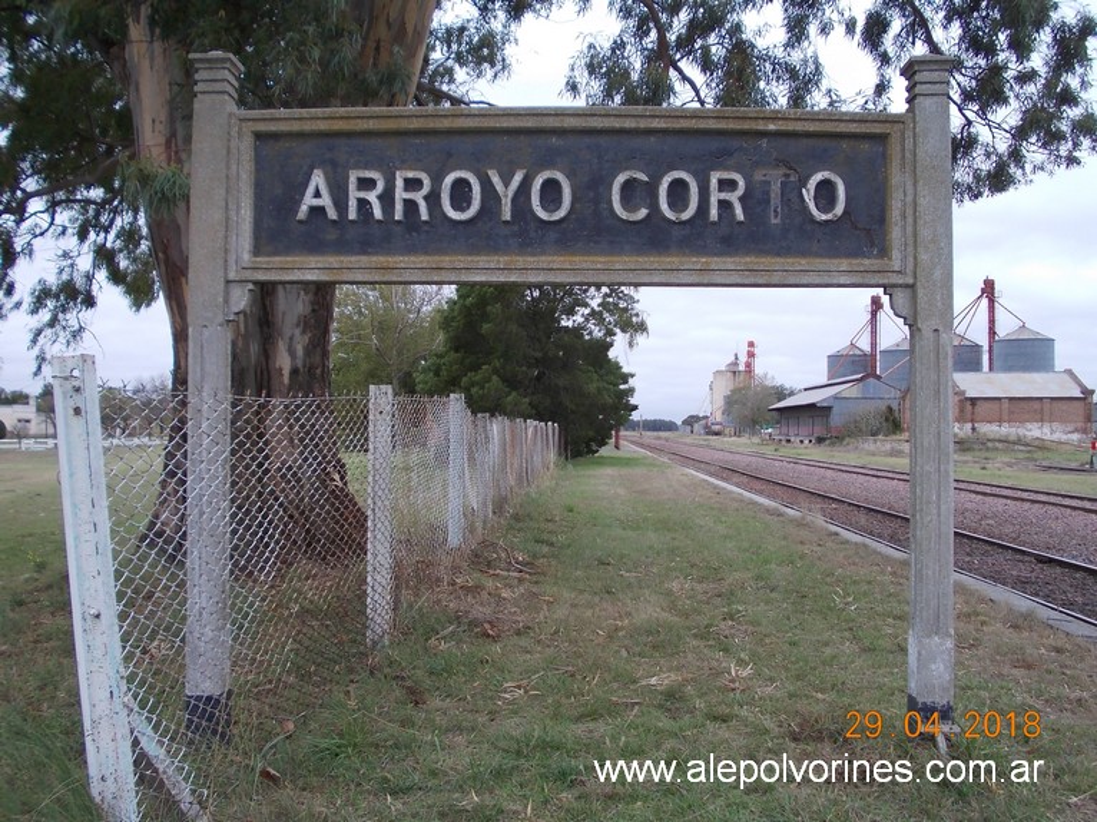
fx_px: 1204
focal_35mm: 38
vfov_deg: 37.7
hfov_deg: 49.0
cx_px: 548
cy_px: 411
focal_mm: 5.3
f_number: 3.1
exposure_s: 1/400
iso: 80
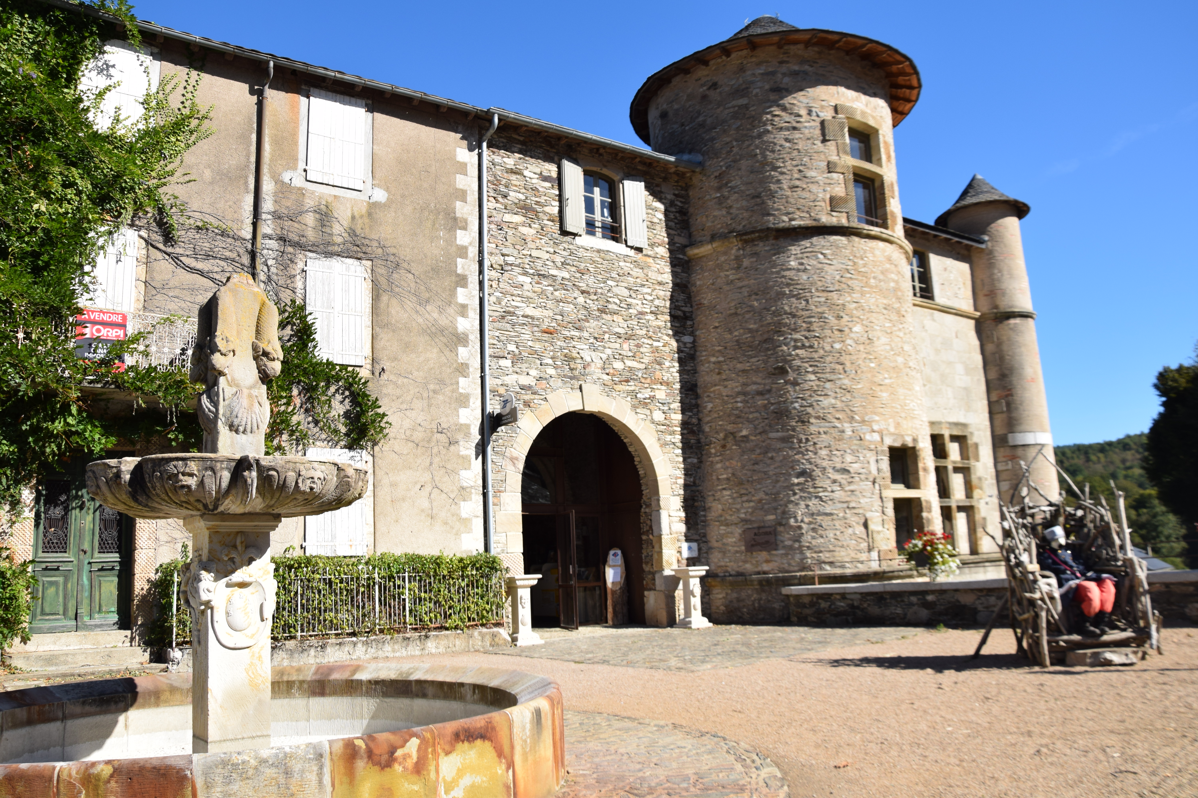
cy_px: 399
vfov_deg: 25.8
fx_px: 1747
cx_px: 599
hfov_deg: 37.9
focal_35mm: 52
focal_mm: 35
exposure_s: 1/400
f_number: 10
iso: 200
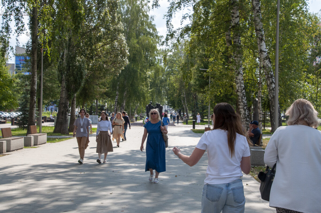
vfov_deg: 20.6
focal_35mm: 66
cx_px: 160
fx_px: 588
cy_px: 106
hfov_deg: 30.5
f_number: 13
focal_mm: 44
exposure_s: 1/640
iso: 640
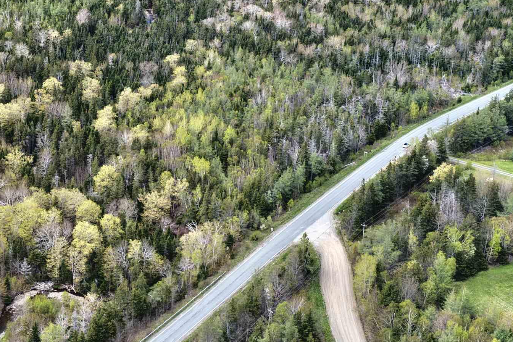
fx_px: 912
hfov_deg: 29.4
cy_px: 64
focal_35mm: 64
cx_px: 5
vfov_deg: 21.0
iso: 270
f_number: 2.8
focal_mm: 14.45
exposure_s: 1/1250
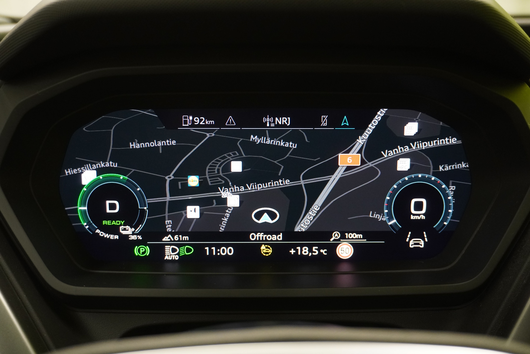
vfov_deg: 33.0
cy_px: 177
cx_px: 265
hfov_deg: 47.9
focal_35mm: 40
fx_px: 596
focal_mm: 27
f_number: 4.5
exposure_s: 1/50
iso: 2000
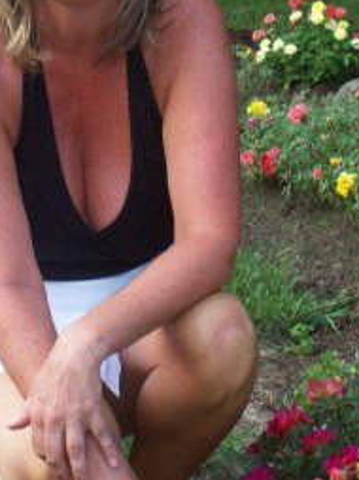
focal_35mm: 181
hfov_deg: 8.2
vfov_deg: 10.9
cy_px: 60
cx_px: 101
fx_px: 2507
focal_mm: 16.8
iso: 140
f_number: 4.6
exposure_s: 1/157
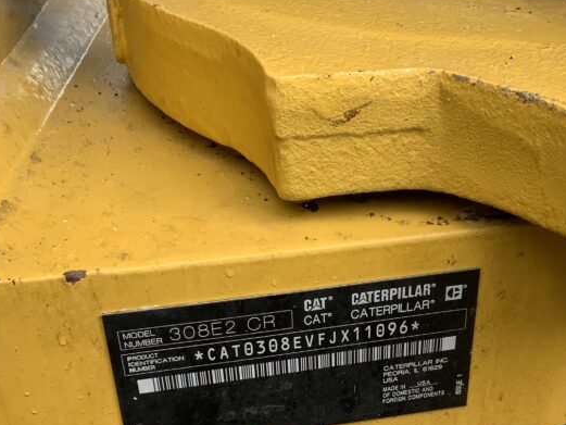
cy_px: 353
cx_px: 337
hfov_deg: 33.7
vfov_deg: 25.1
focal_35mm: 57
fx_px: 932
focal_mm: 3
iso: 16
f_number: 1.8
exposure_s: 1/202
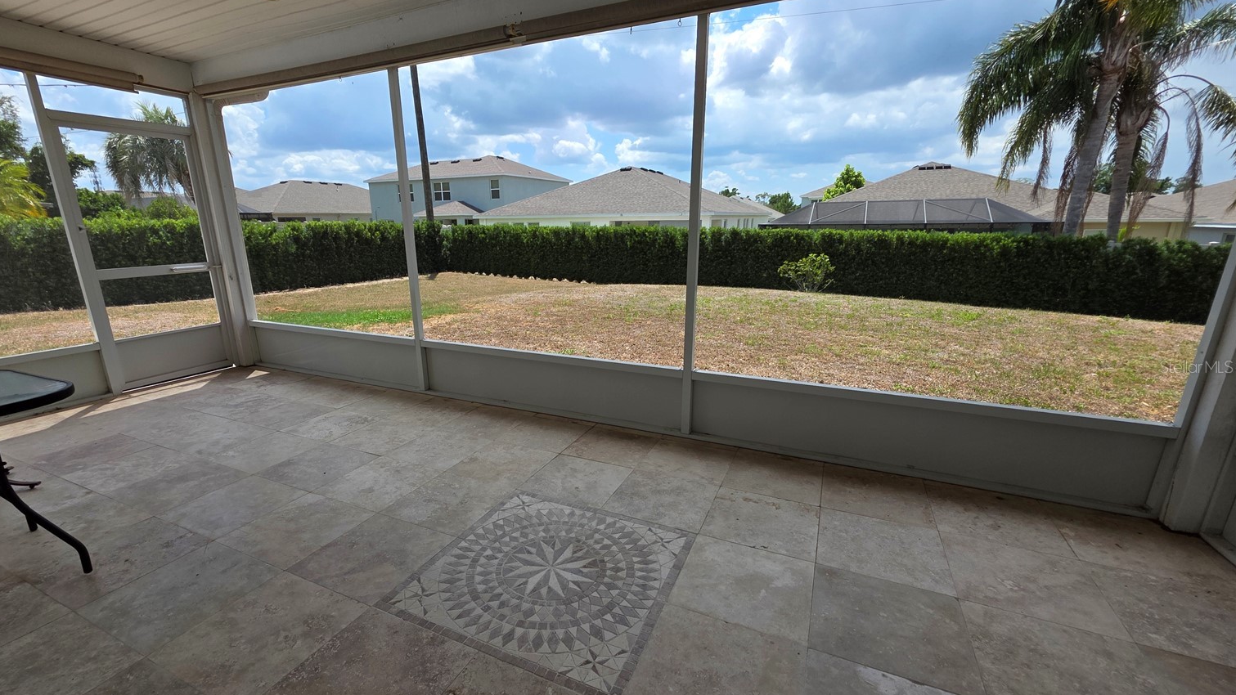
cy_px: 366
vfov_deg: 70.5
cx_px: 582
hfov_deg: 102.9
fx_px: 492
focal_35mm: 15
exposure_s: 1/1225
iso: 40
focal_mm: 2.2
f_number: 1.9
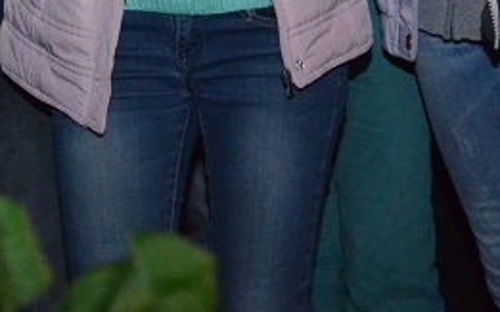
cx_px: -11
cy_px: -364
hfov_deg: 11.4
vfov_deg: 6.9
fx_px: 2480
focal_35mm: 182
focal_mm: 26
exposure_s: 1/60
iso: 3200
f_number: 4
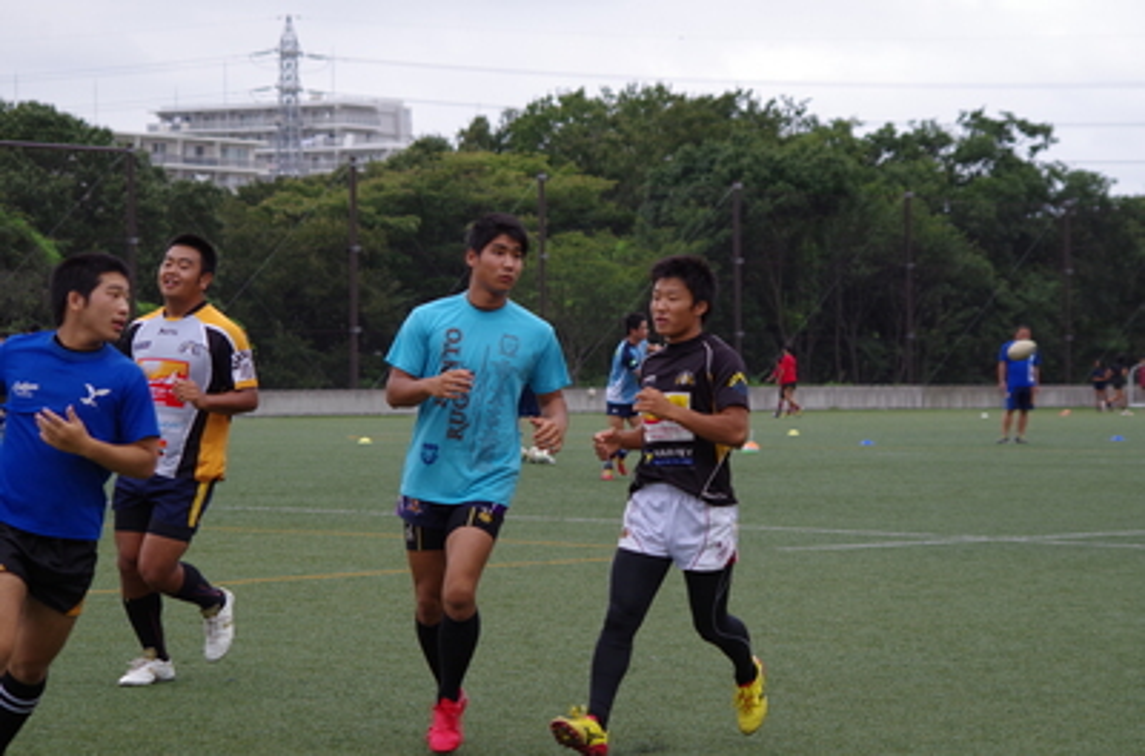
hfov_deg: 17.5
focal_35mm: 117
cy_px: 378
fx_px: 3710
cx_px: 572
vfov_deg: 11.6
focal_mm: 77.5
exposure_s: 1/1000
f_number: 5.6
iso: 800
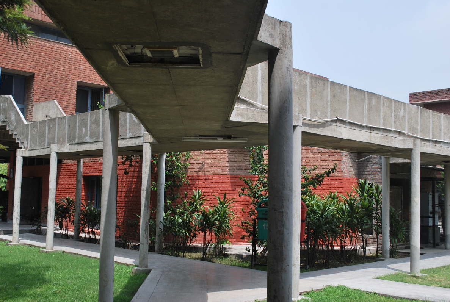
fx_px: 526
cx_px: 225
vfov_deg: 32.0
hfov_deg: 46.3
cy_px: 151
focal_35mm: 42
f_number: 7.1
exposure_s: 1/200
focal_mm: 28
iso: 100
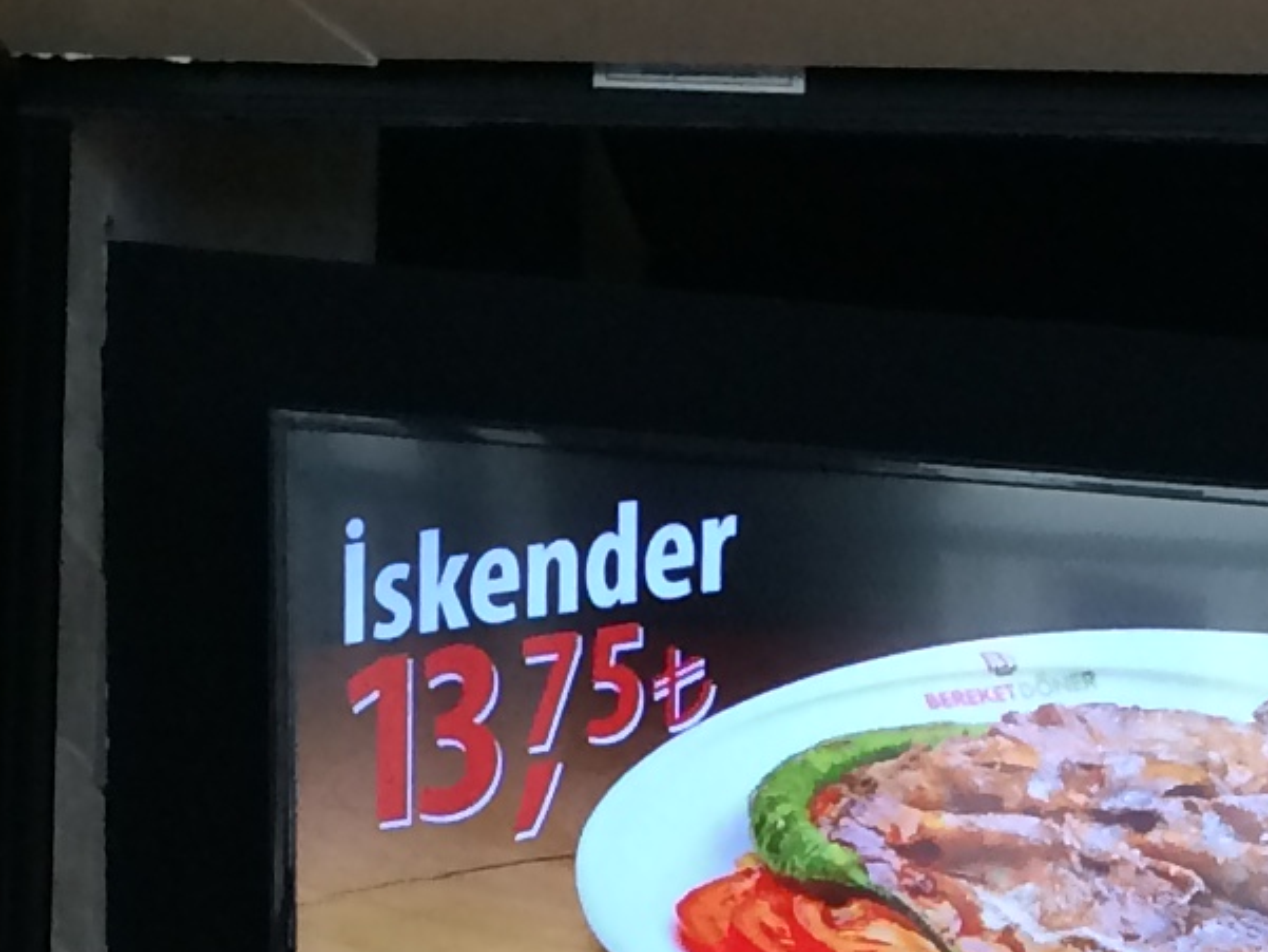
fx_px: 5972
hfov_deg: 11.3
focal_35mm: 163
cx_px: 2228
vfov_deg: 8.5
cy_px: 2056
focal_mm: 4.12
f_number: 2.2
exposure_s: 1/30
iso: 50
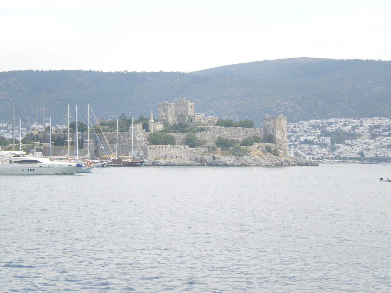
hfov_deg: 23.8
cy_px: 146
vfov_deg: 18.0
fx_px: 926
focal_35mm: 82
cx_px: 196
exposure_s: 1/100
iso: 50
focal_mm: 14.3
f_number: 7.2
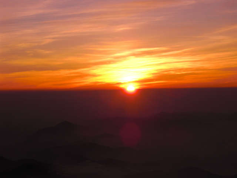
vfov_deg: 13.2
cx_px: 118
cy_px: 89
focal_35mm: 112
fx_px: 767
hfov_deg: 17.6
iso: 50
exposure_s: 1/160
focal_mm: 19.6
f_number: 5.8
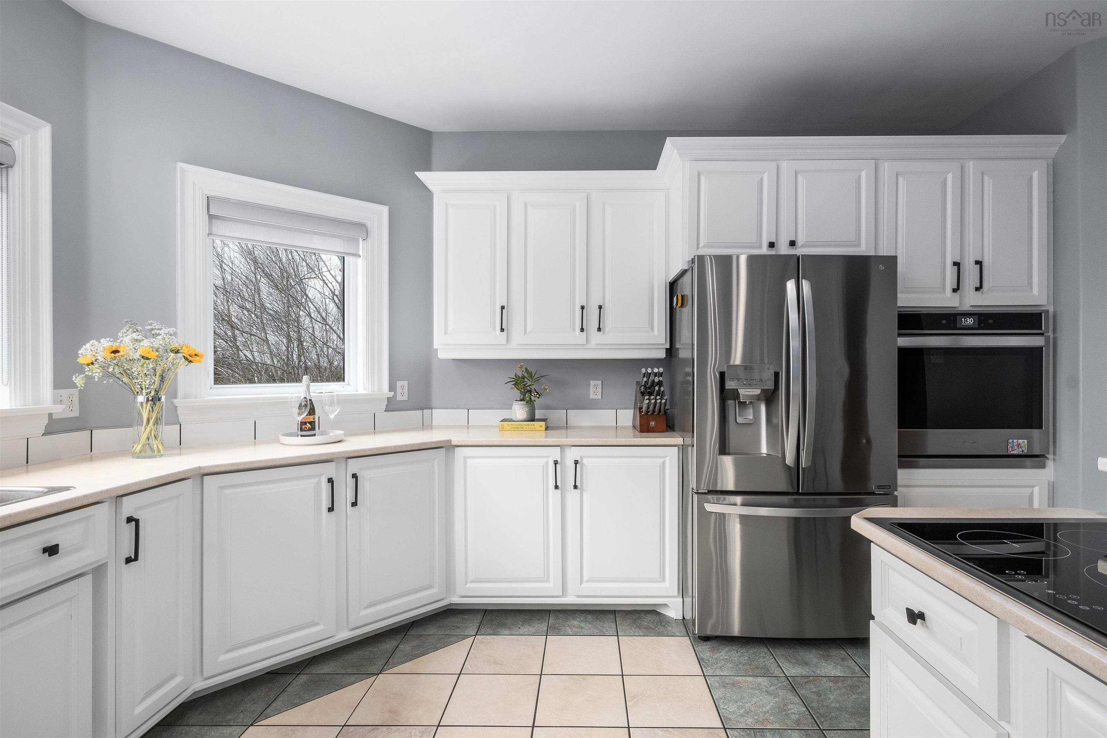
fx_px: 553
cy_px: 369
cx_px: 554
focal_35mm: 18
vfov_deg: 67.4
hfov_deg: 90.0
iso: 320
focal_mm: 12
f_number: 10
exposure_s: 1/60
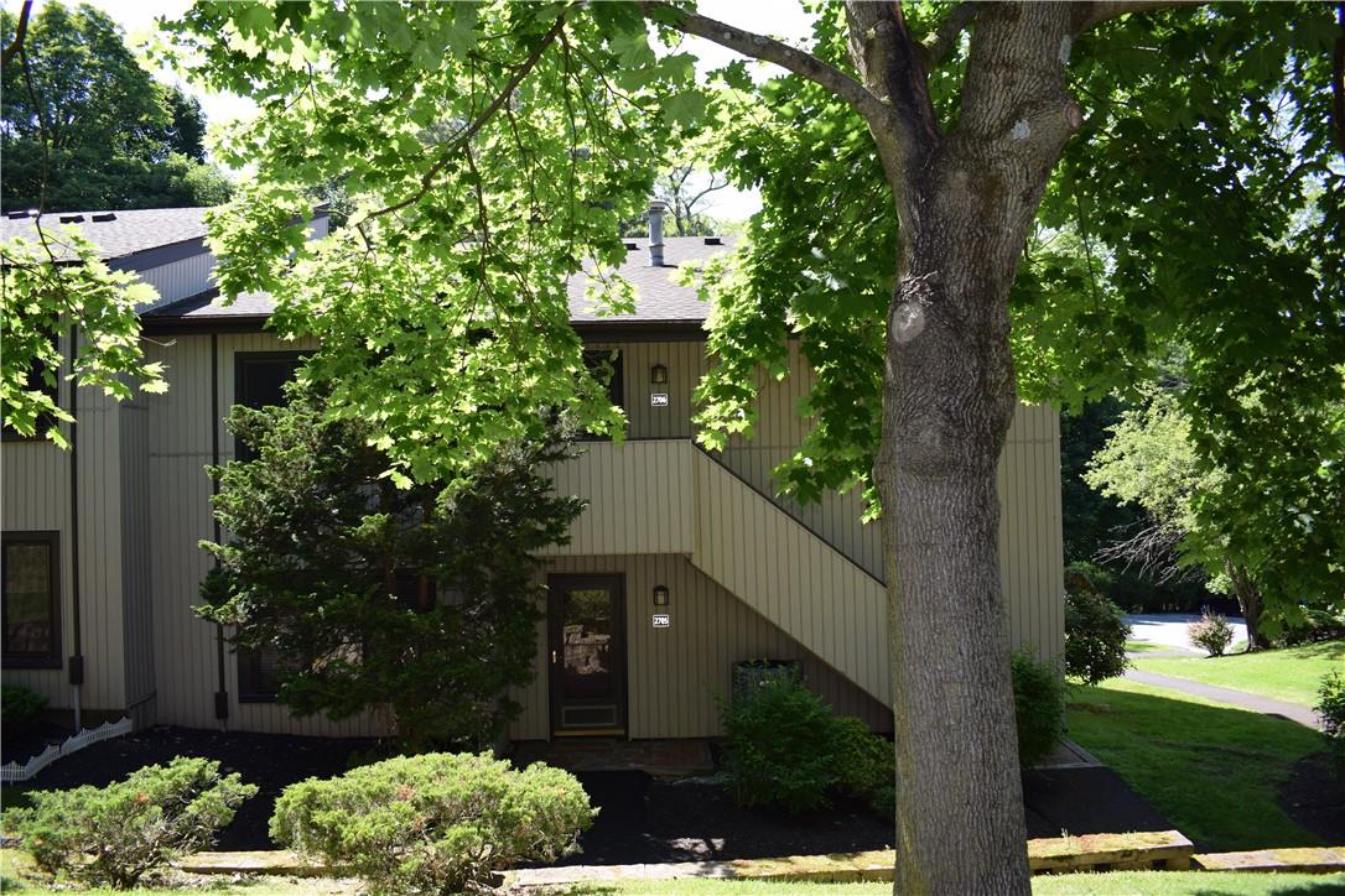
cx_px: 672
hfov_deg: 67.4
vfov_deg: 47.9
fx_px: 1009
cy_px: 448
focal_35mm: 27
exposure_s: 1/125
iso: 110
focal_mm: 18
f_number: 5.6
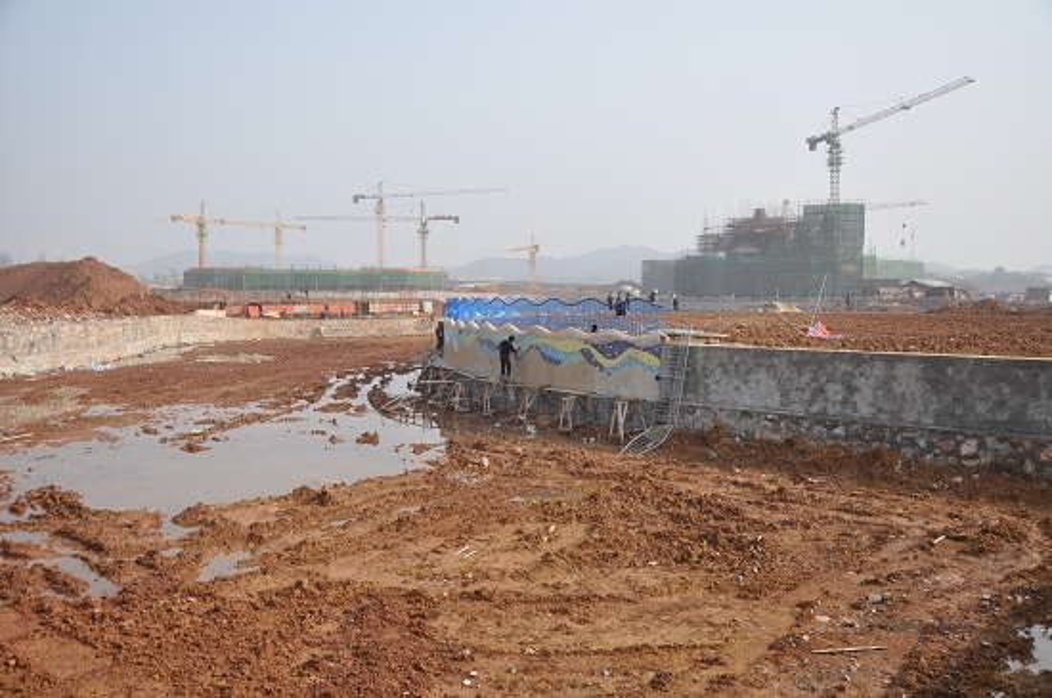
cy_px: 349
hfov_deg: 59.6
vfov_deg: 41.6
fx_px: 919
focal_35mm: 32
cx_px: 526
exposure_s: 1/640
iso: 200
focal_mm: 21
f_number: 5.6
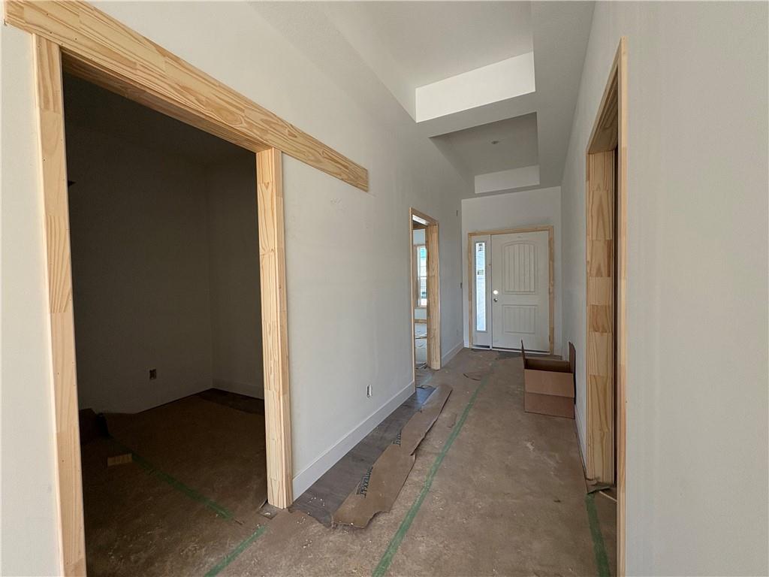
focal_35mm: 14
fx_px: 311
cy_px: 288
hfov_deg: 102.1
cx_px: 384
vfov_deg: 85.7
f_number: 2.2
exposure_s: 1/112
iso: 125
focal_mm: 2.22
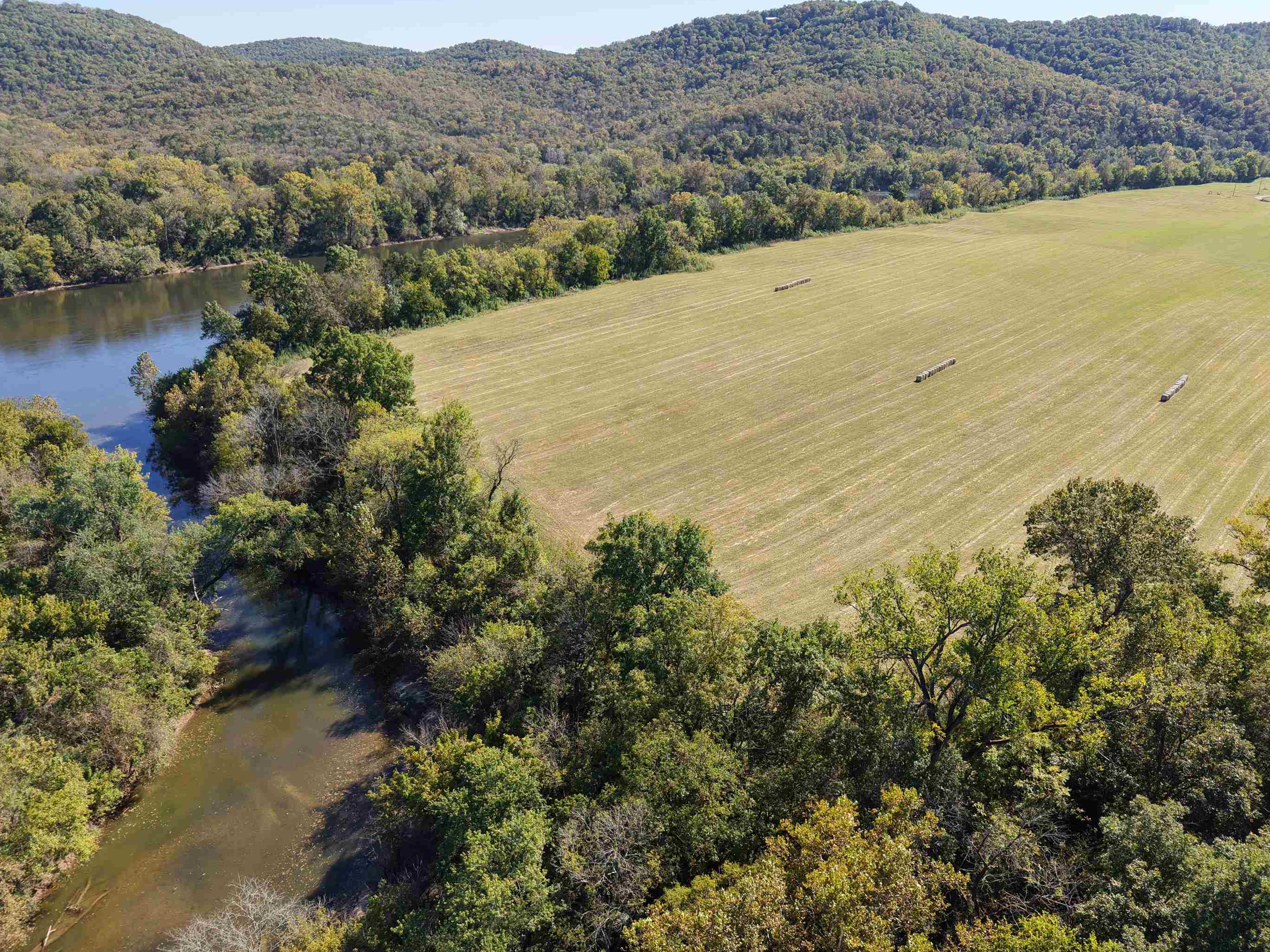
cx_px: 651
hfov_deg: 65.3
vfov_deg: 51.3
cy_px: 496
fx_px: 991
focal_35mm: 27
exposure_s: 1/3200
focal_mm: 8.67
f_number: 1.8
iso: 300
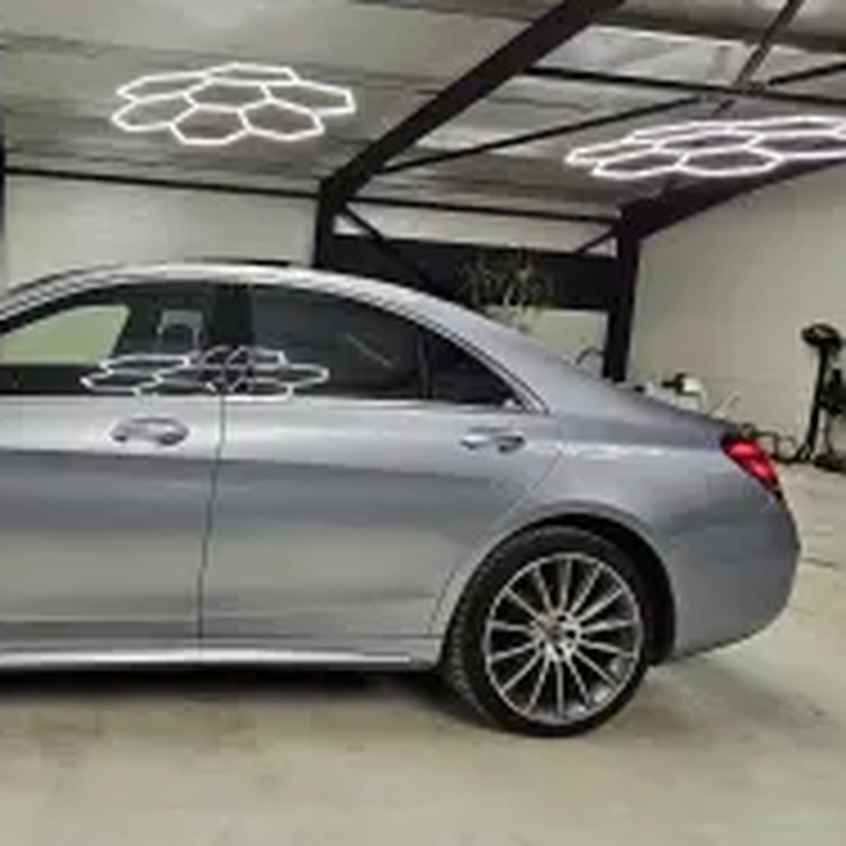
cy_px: 364
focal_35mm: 22
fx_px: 608
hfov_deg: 58.8
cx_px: 76
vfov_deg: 69.3
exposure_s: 1/71
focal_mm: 2.2
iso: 160
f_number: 2.2
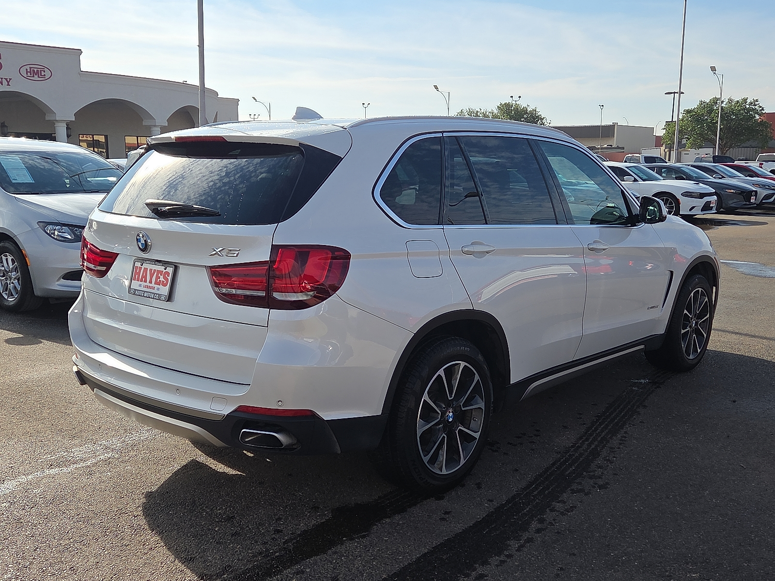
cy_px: 290
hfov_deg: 52.6
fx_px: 784
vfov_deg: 40.7
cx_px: 388
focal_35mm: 35
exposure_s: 1/10000
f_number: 1.8
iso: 76
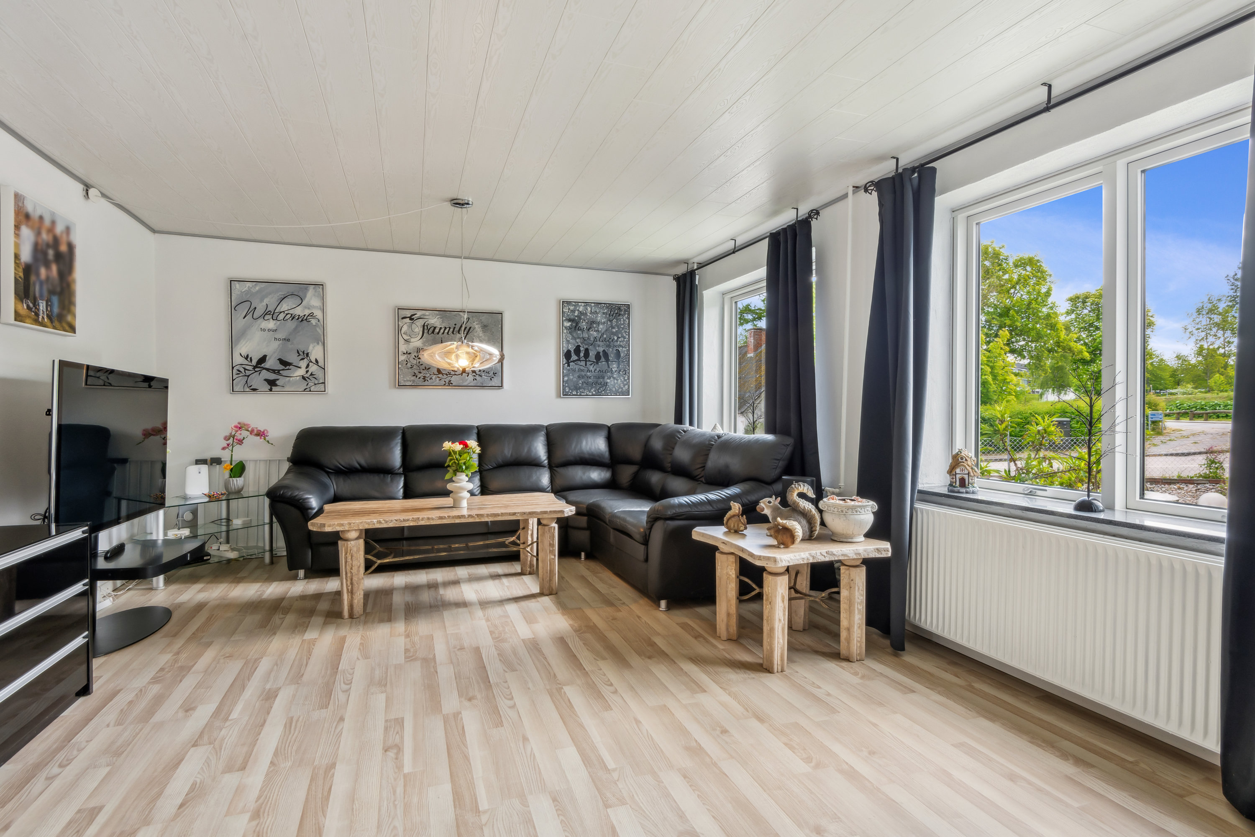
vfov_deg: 64.6
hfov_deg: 86.9
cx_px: 628
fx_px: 662
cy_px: 418
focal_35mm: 19
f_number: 11
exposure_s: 1/30
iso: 800
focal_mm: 19
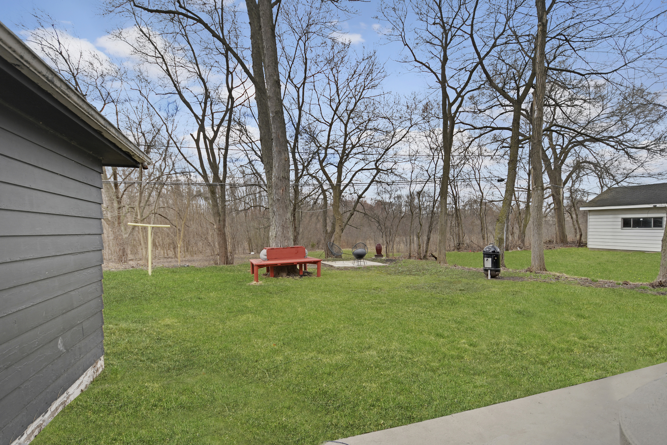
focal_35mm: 15
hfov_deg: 100.4
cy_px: 222
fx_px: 278
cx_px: 334
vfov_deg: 77.3
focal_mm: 10
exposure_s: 1/8000
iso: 200
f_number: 3.5
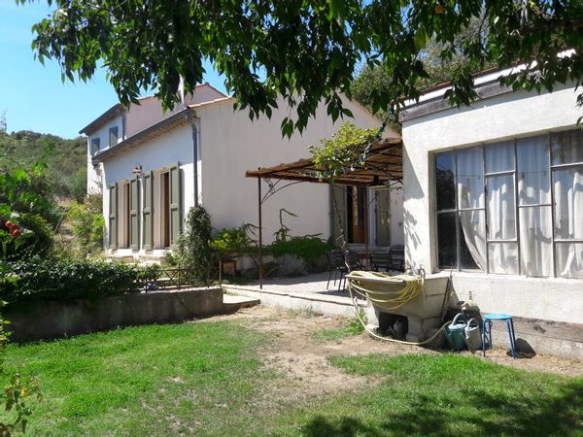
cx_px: 292
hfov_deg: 63.4
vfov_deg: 49.7
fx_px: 472
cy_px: 218
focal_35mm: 28
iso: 40
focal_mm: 3.7
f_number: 1.9
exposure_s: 1/932
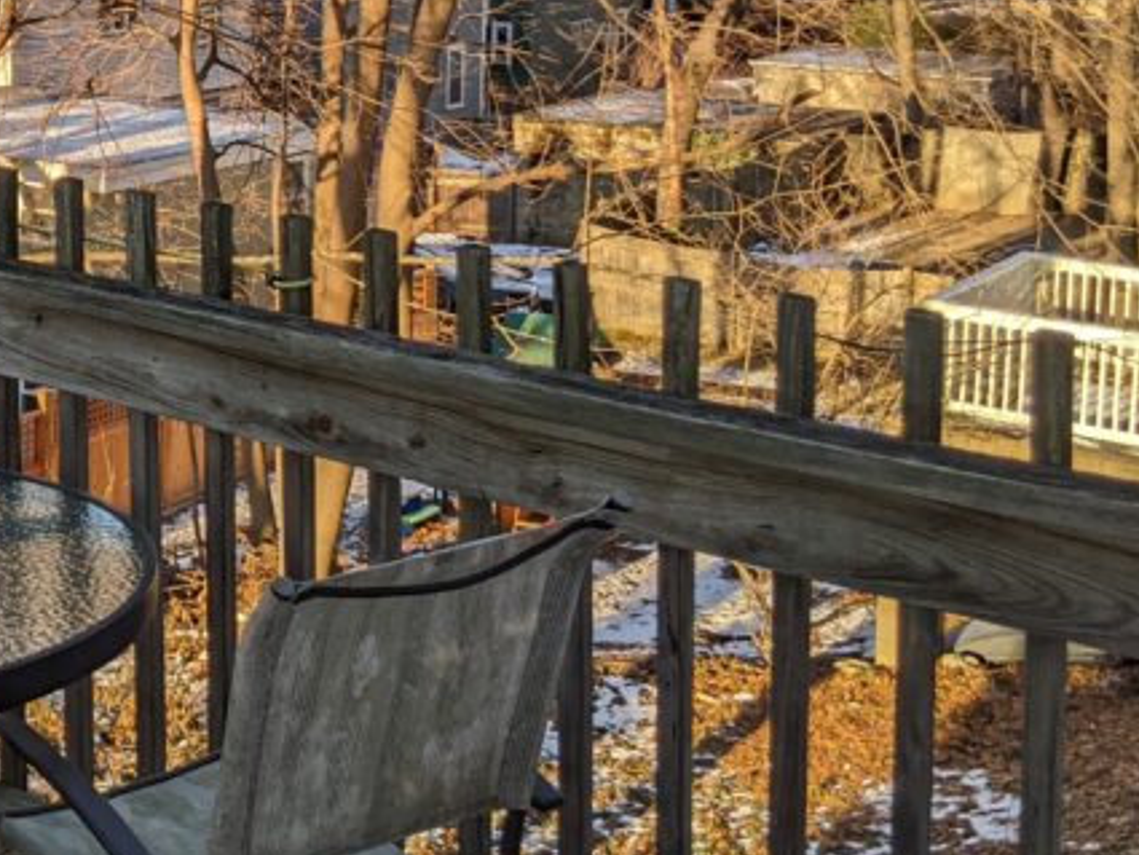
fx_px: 2139
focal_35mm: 65
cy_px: 56
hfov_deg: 27.8
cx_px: -38
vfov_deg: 22.0
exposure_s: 1/1117
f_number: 1.8
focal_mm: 4.44
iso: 49
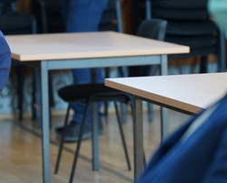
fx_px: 1534
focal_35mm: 228
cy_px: 91
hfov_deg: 8.4
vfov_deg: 6.8
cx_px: 47
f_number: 2.8
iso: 1000
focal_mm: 75
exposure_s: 1/320
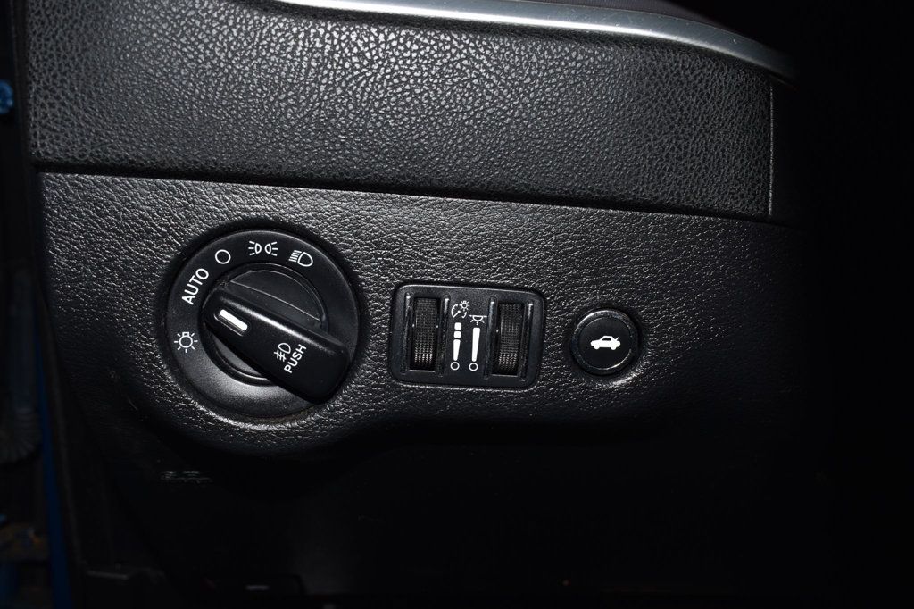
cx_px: 457
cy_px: 304
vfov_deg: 36.8
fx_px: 914
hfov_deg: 53.1
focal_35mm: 36
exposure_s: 1/60
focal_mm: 24
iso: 100
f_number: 8
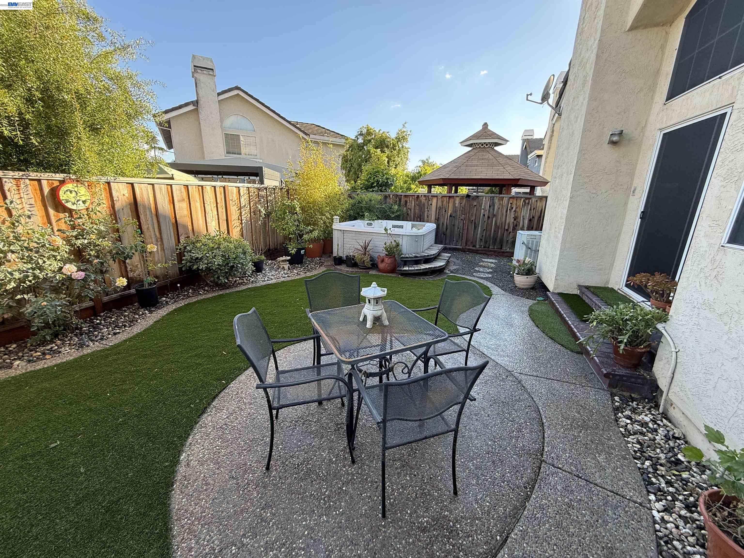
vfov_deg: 85.7
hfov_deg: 102.1
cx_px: 372
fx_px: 301
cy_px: 279
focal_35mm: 14
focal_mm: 2.22
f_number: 2.2
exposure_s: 1/154
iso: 64
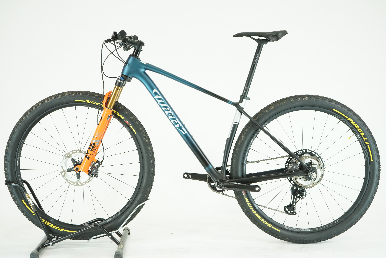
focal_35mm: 55
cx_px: 193
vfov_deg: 24.6
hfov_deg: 36.2
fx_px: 590
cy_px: 129
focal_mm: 55
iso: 1600
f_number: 5
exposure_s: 1/200
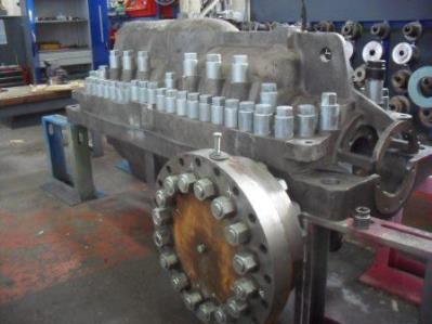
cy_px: 162
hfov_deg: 52.6
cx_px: 216
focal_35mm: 35
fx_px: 437
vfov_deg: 40.7
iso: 400
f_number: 3.2
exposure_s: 1/30
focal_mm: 6.3
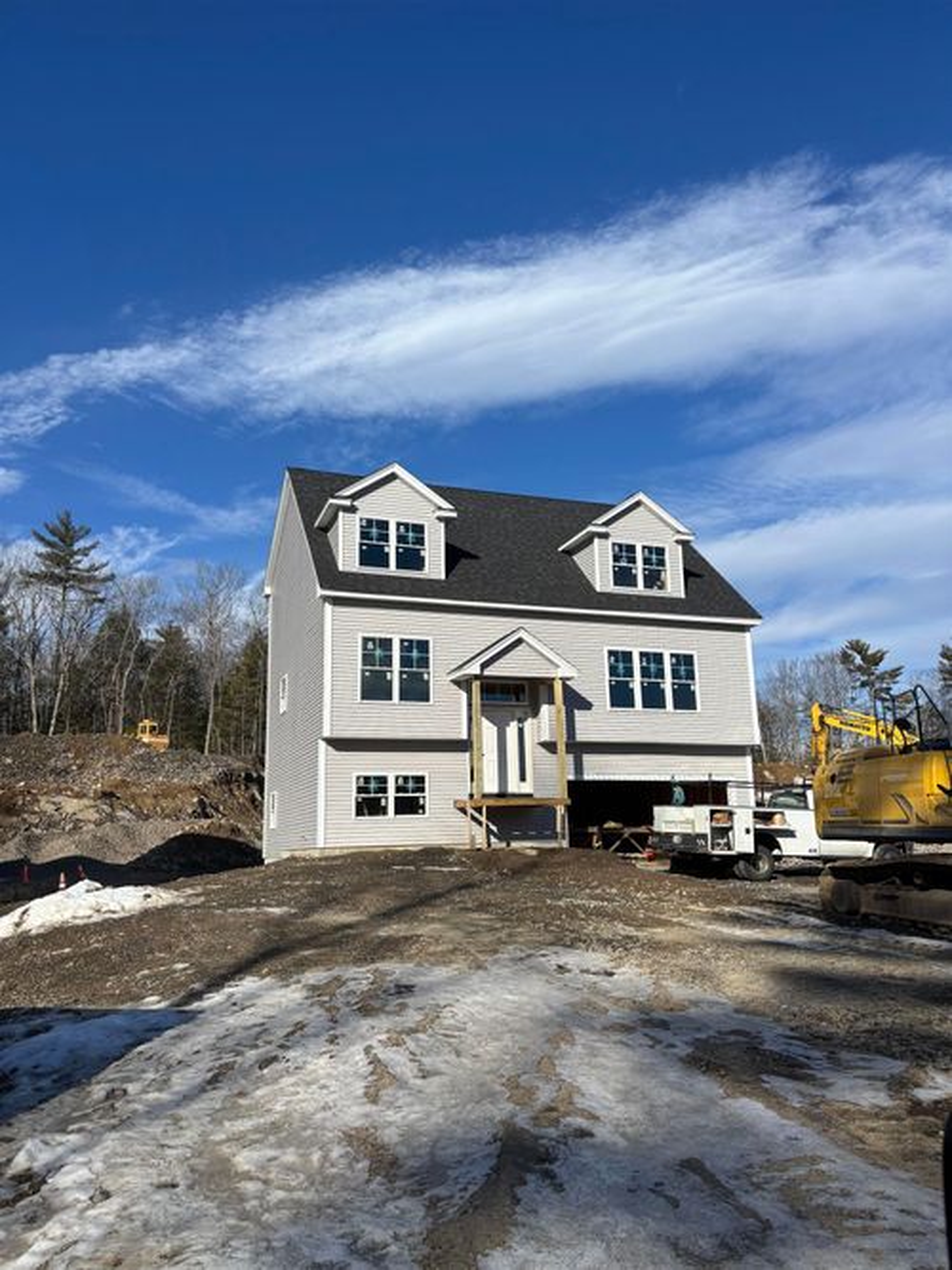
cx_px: 476
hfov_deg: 53.0
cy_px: 635
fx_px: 954
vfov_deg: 67.3
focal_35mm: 26
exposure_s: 1/5348
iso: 50
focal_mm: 5.96
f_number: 1.6
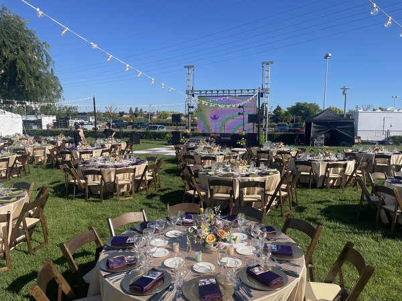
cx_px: 201
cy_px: 150
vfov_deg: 54.9
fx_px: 290
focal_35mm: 25
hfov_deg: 69.4
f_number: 1.6
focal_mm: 5.1
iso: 32
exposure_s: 1/3663
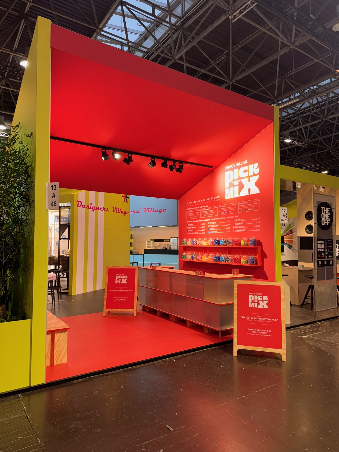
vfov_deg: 71.6
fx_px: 313
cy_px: 226
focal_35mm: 24
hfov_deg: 56.8
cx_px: 170
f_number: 1.78
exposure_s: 1/100
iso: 160
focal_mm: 6.76
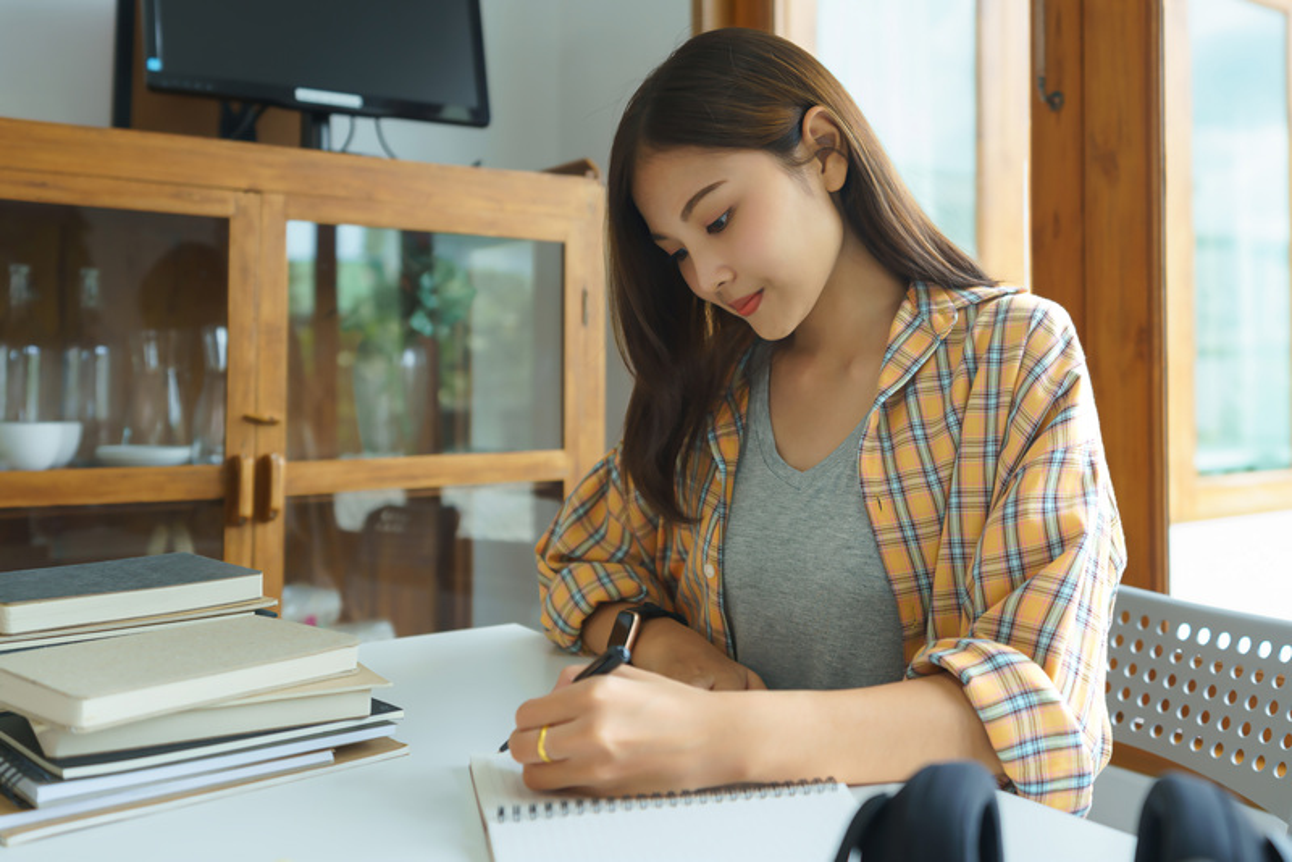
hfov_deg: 54.4
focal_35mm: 35
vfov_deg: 37.9
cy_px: 431
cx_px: 646
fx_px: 1256
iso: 250
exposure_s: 1/250
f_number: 2.8
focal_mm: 35
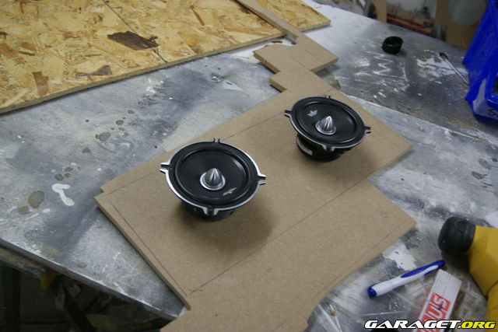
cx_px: 249
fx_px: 457
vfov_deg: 40.0
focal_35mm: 33
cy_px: 166
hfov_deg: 57.2
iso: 400
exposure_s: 1/15
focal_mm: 22
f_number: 4
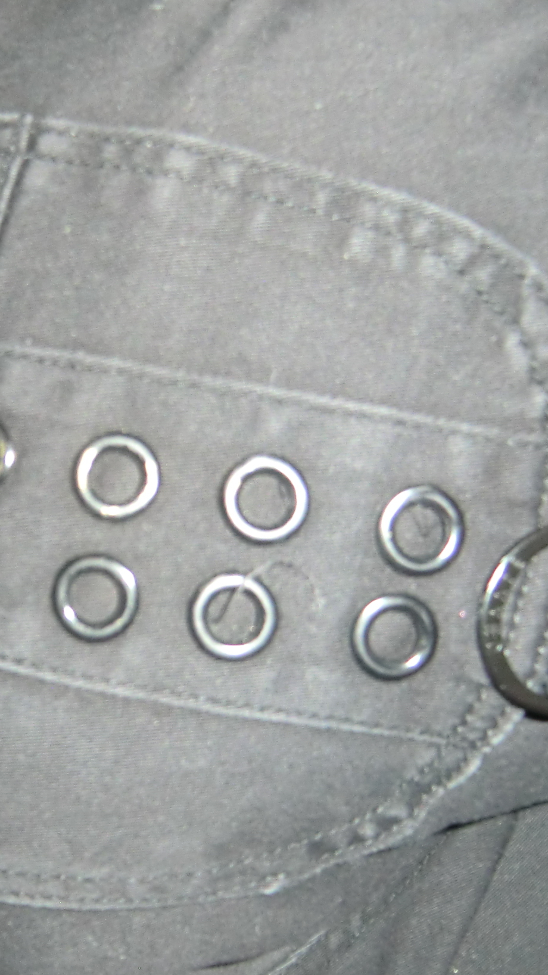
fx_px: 1163
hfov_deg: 25.4
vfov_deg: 45.5
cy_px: 498
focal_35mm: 45
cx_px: 14
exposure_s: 1/15
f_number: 3.2
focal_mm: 4.3
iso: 400
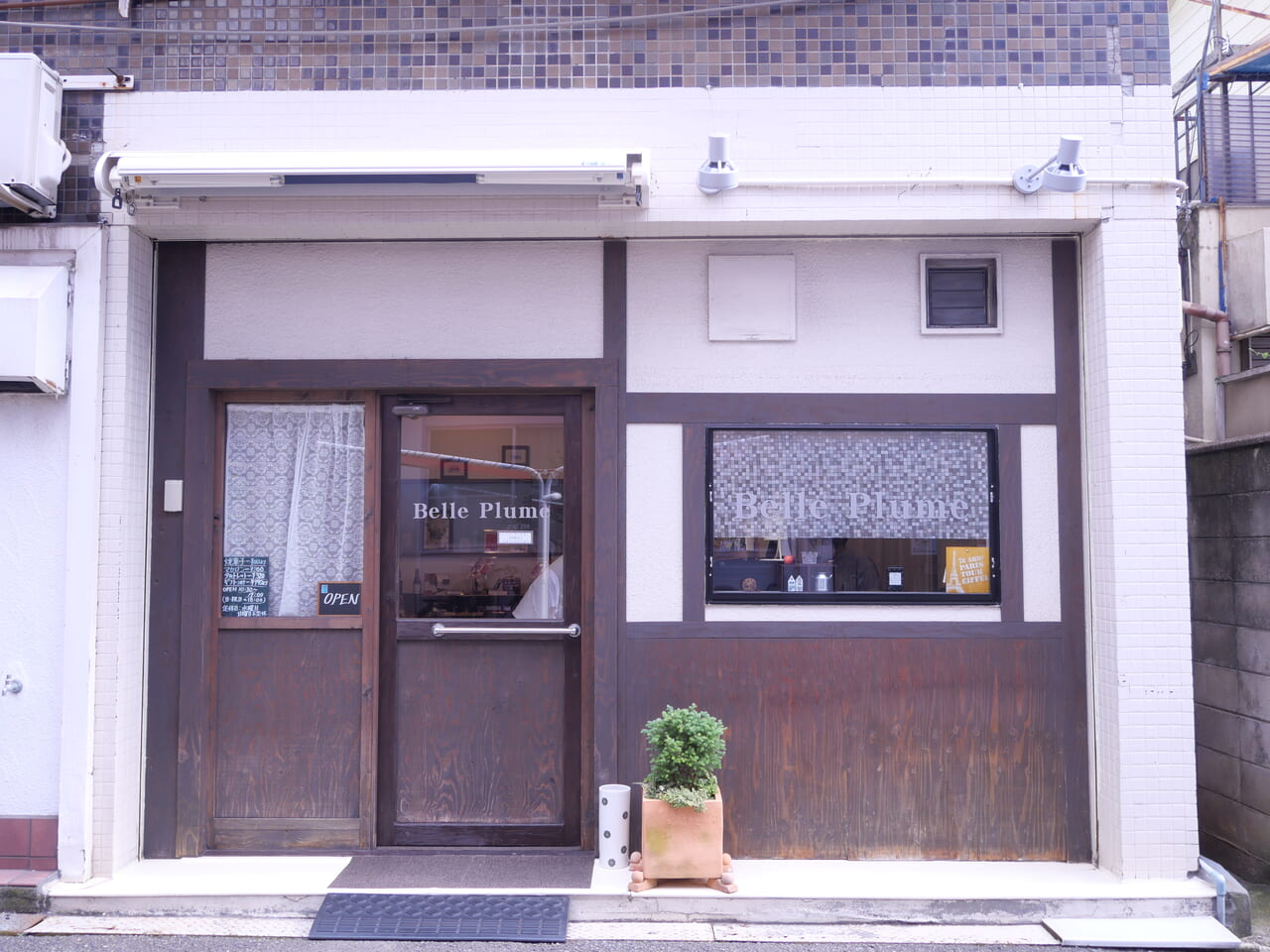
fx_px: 1174
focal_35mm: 32
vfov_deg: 44.2
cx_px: 635
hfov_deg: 56.8
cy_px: 476
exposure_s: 1/60
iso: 200
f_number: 4.5
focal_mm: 16
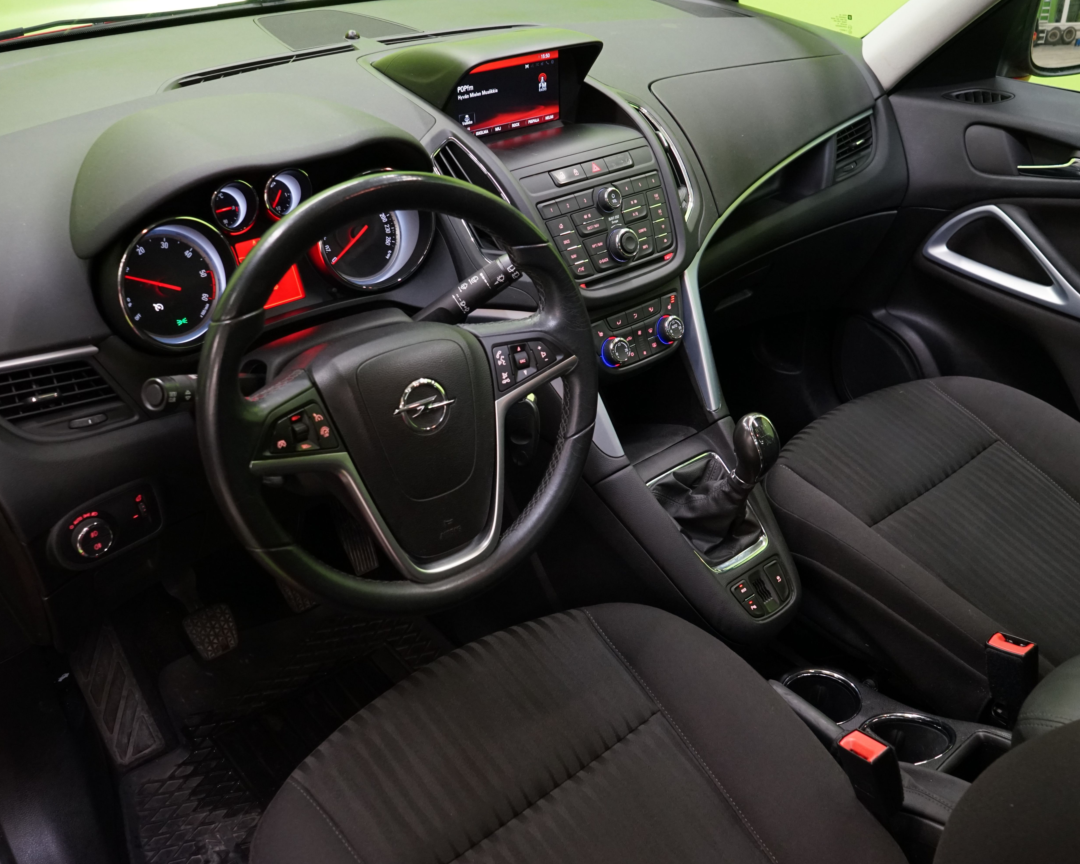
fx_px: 1055
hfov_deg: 54.1
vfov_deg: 44.5
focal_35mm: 33
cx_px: 586
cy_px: 433
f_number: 6.3
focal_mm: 29
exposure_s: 1/25
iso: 2500
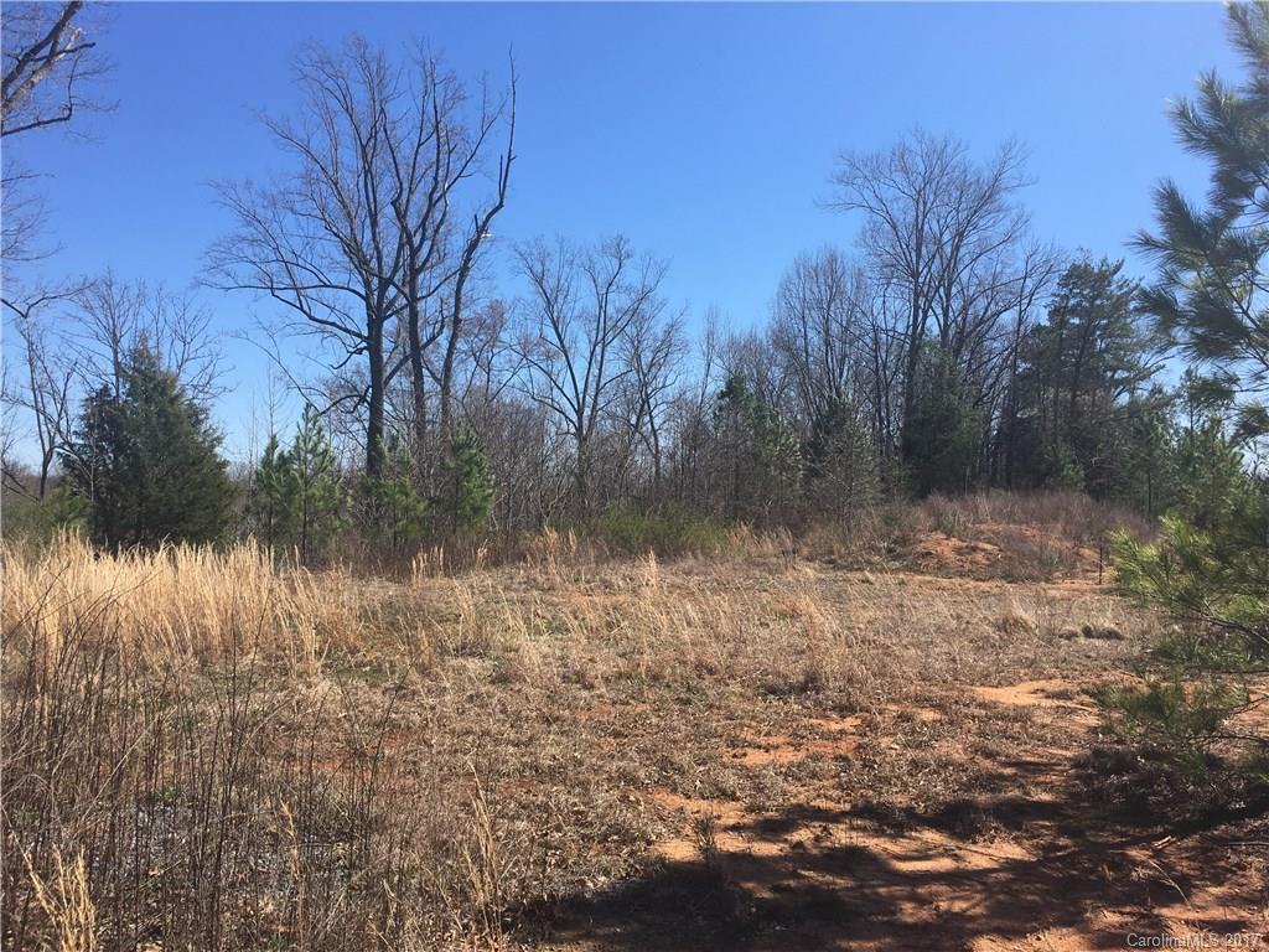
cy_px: 476
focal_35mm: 29
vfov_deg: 48.2
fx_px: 1063
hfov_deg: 61.7
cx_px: 634
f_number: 2.2
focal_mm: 4.15
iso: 25
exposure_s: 1/1282
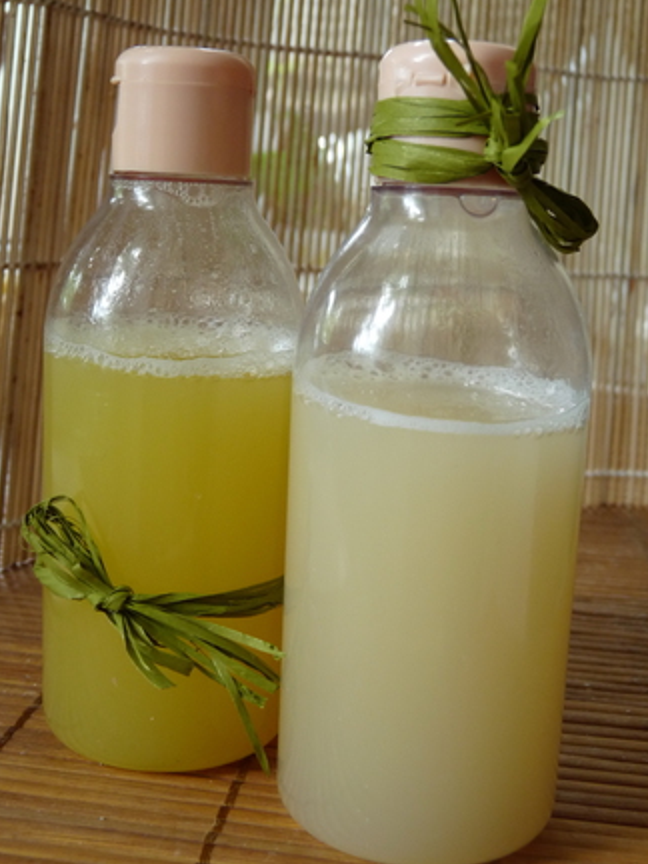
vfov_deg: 38.2
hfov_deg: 29.1
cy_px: 442
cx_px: 320
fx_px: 1248
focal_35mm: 50
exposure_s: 1/30
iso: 200
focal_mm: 8.5
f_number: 3.2
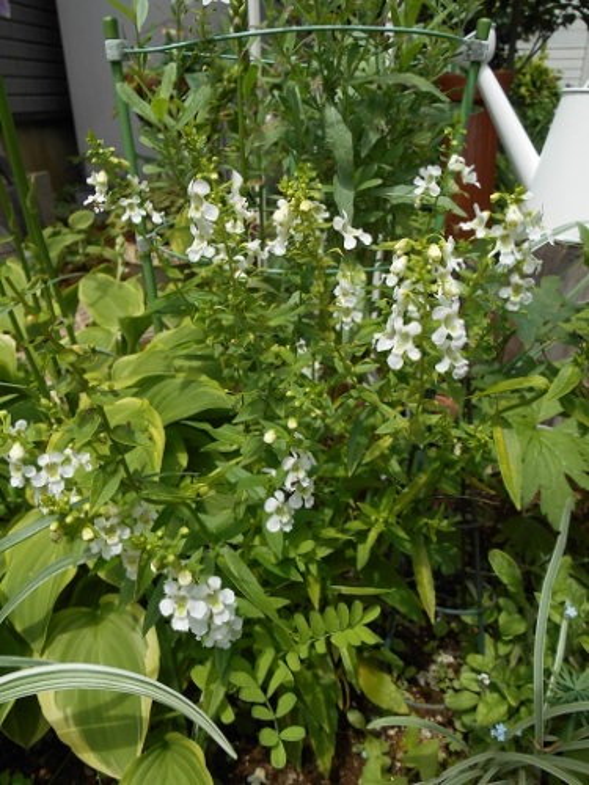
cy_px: 392
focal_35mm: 26
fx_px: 590
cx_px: 294
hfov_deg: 53.1
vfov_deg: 67.3
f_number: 3.4
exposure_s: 1/800
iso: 80
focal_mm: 4.7
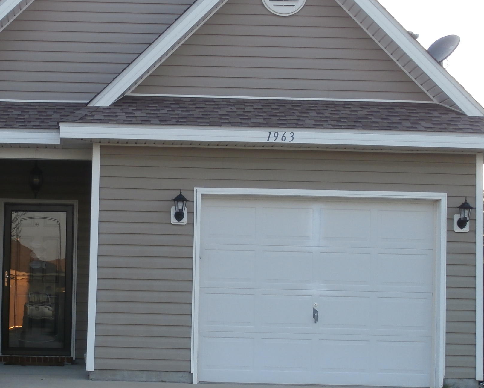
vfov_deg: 18.1
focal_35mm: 85
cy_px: 197
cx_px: 85
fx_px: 1218
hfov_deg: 22.1
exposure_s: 1/100
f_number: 4.2
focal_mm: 8.29
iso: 100
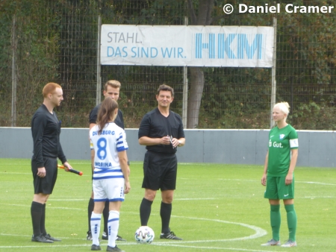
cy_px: 126
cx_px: 168
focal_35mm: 537
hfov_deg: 3.7
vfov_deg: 2.8
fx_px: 5215
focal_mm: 96.2
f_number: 6.1
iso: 125
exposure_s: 1/100
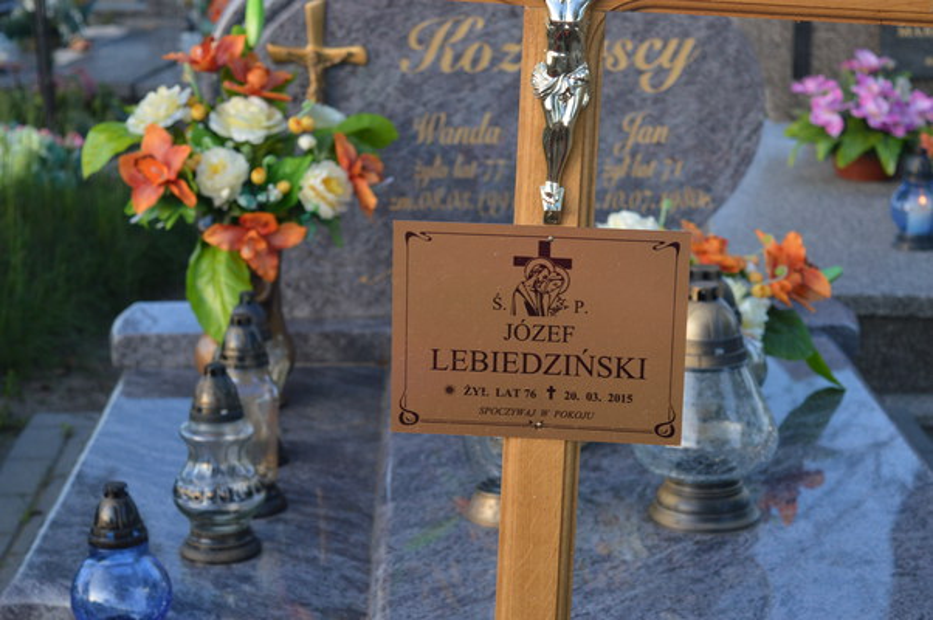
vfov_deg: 16.5
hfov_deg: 24.6
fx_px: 2136
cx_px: 466
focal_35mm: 82
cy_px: 310
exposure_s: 1/100
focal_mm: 55
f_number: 5.6
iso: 400
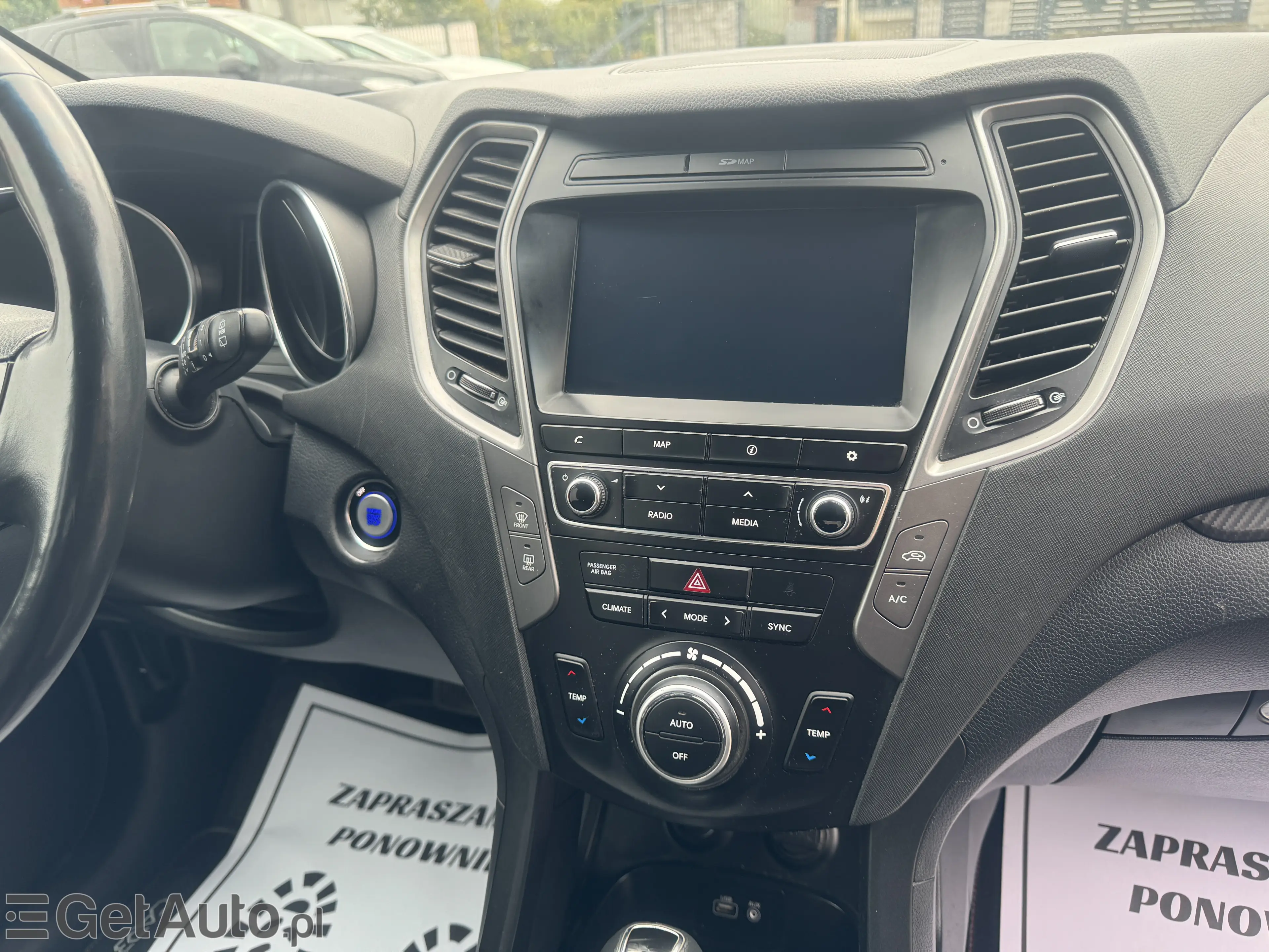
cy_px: 476
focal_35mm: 24
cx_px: 634
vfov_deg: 56.8
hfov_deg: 71.6
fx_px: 880
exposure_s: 1/141
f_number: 1.78
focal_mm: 6.76
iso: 100
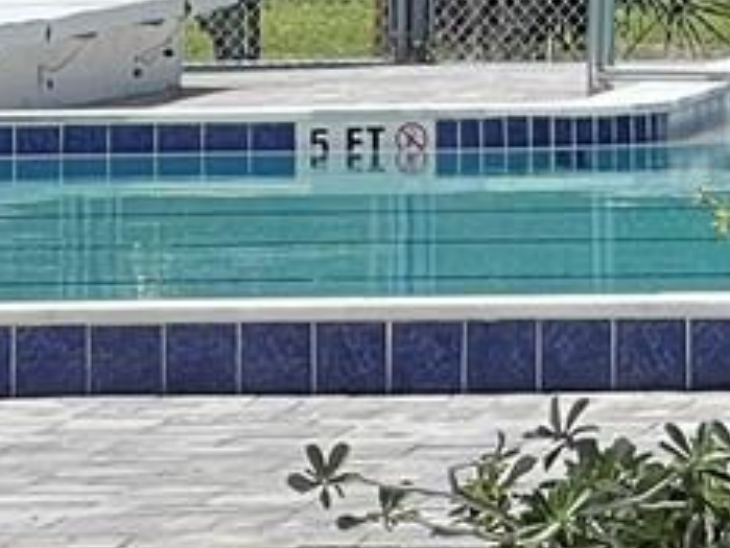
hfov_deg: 3.7
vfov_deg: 2.8
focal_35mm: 529
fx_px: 11162
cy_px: -755
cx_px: 1617
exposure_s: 1/471
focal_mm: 9
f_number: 2.8
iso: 32
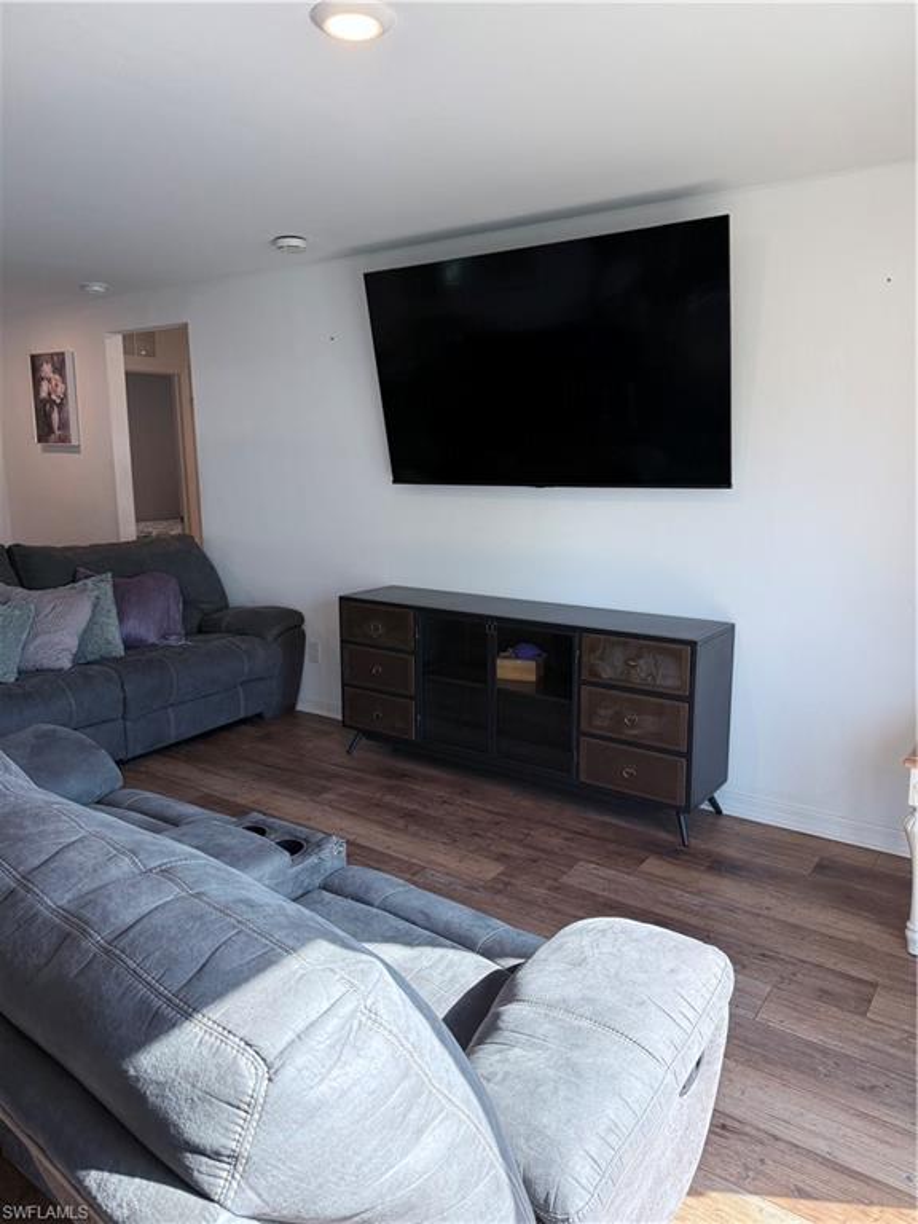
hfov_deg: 56.8
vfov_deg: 71.6
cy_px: 612
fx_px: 849
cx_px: 459
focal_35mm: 24
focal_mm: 6.76
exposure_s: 1/228
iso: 125
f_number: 1.78
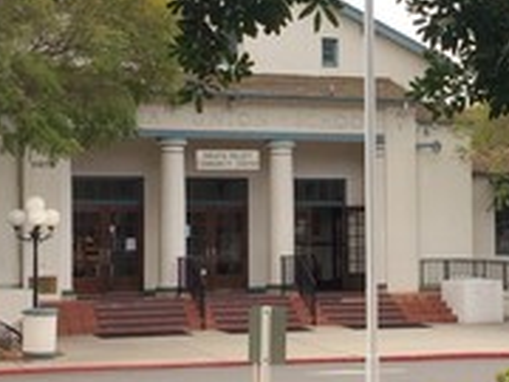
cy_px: 178
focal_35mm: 95
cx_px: 428
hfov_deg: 20.4
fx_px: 1397
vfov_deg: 15.6
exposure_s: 1/356
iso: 32
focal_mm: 4.15
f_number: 2.2
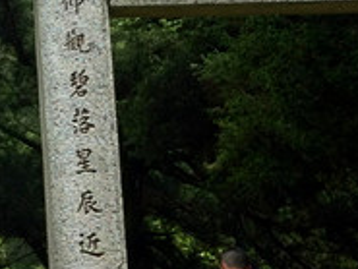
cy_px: -138
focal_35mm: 151
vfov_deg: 9.6
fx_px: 1563
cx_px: -221
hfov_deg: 12.3
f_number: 2.8
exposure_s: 1/973
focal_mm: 3.85
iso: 80
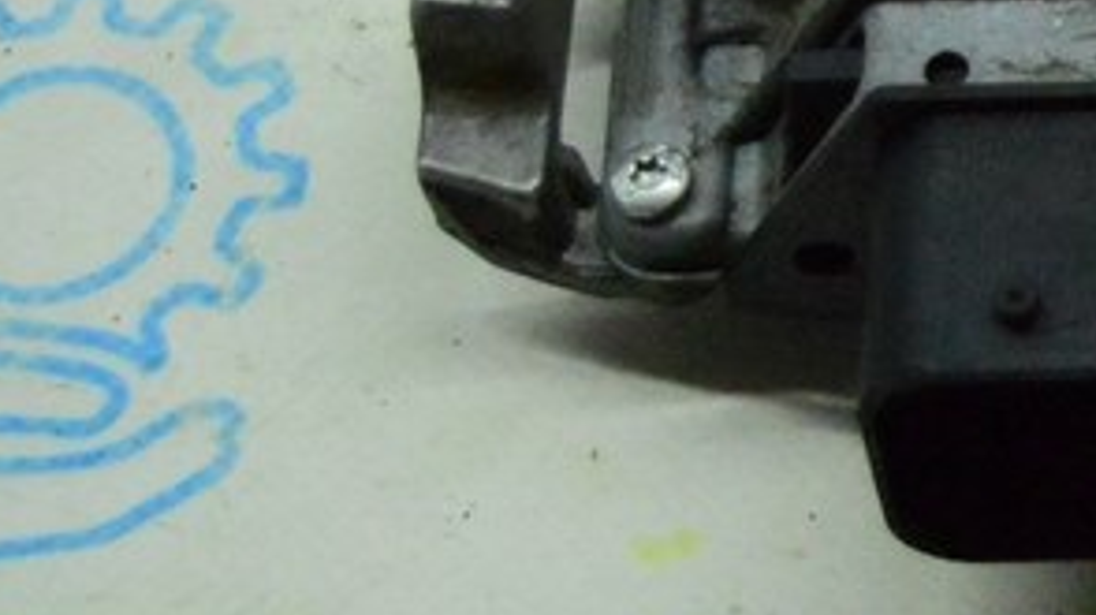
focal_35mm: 175
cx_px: 1458
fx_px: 5083
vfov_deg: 6.8
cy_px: -319
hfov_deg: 11.9
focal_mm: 32
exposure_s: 1/1000
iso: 6400
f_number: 4.5
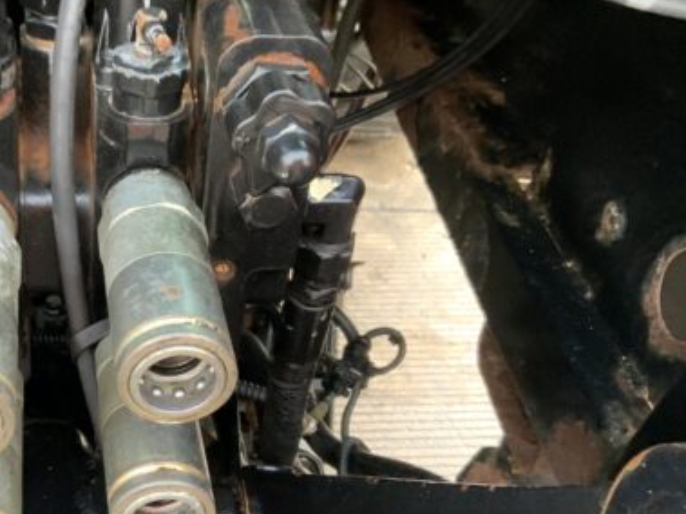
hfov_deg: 37.4
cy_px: 329
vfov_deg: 29.5
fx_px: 971
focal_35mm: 49
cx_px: 130
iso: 160
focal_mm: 3
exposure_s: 1/60
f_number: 1.8
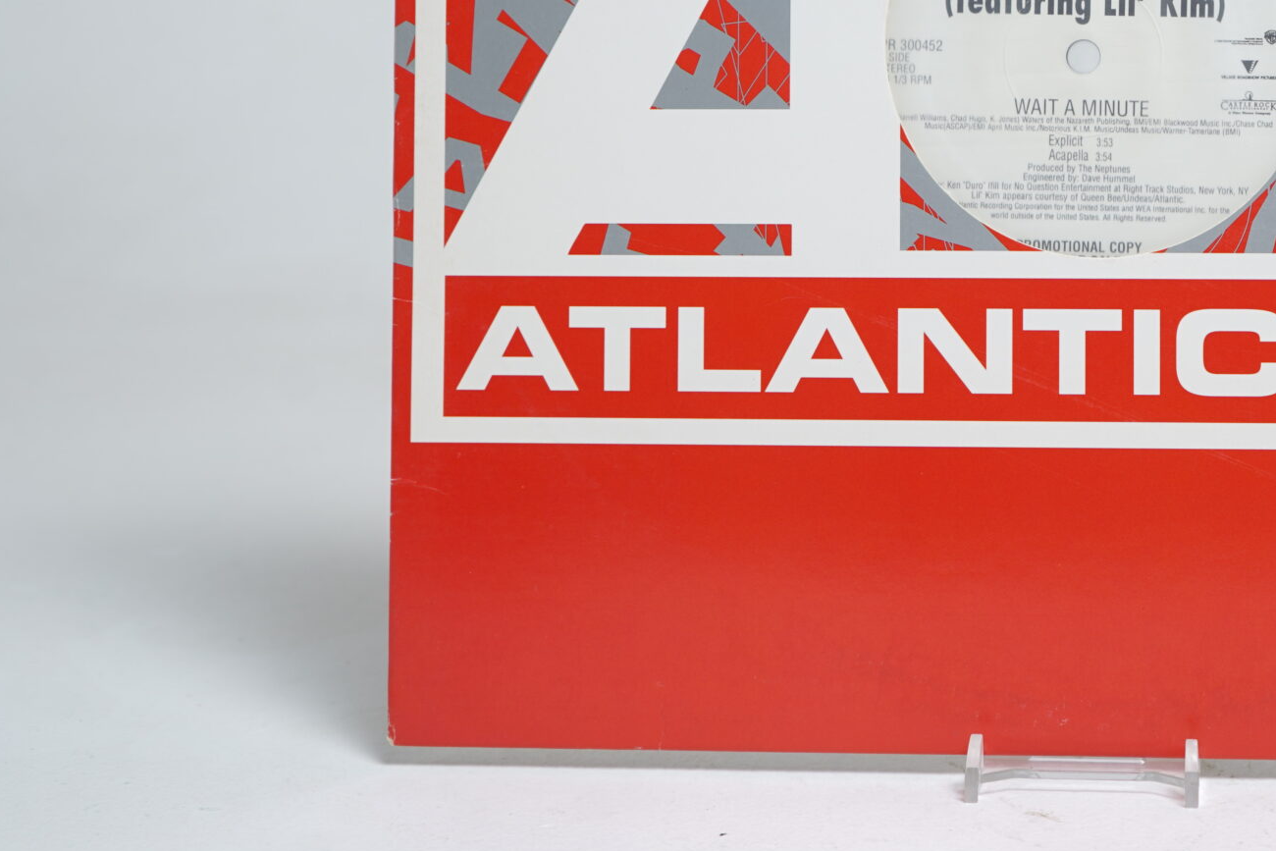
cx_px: 1104
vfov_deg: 20.4
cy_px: 45
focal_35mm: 65
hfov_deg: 29.9
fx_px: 2304
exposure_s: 1/6
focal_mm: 33
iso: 64
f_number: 5
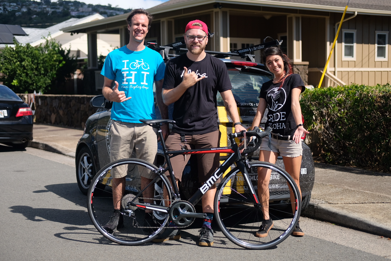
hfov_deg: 37.5
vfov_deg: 25.5
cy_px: 130
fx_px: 576
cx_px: 196
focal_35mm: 53
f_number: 2
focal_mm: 35
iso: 400
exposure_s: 1/8500
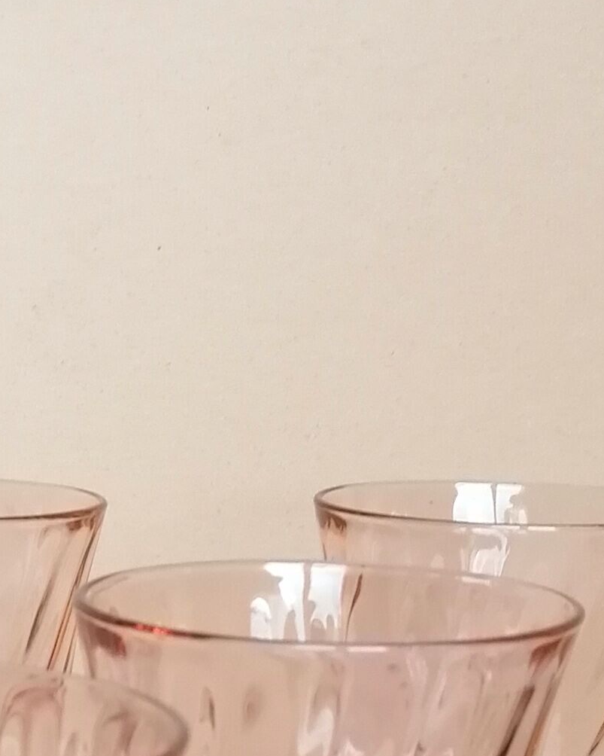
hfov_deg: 14.3
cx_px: -69
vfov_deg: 17.5
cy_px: 876
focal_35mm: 105
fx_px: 2347
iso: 125
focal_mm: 4.75
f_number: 1.8
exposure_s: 1/60
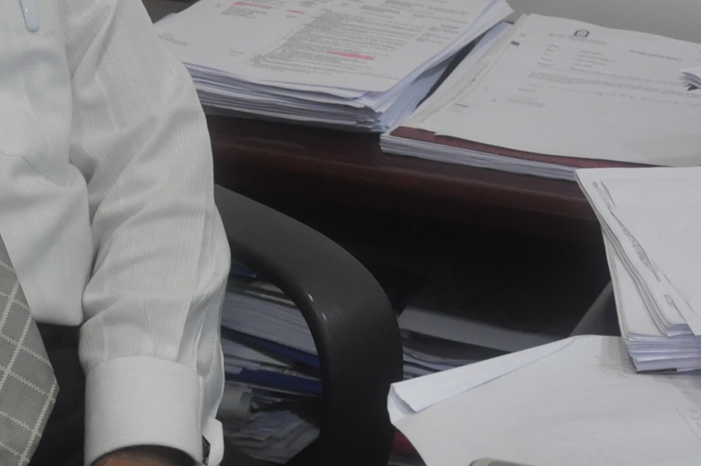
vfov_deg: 9.8
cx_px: 33
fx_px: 2587
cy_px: -348
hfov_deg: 15.2
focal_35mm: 133
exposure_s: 1/40
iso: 800
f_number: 6.3
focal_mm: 24
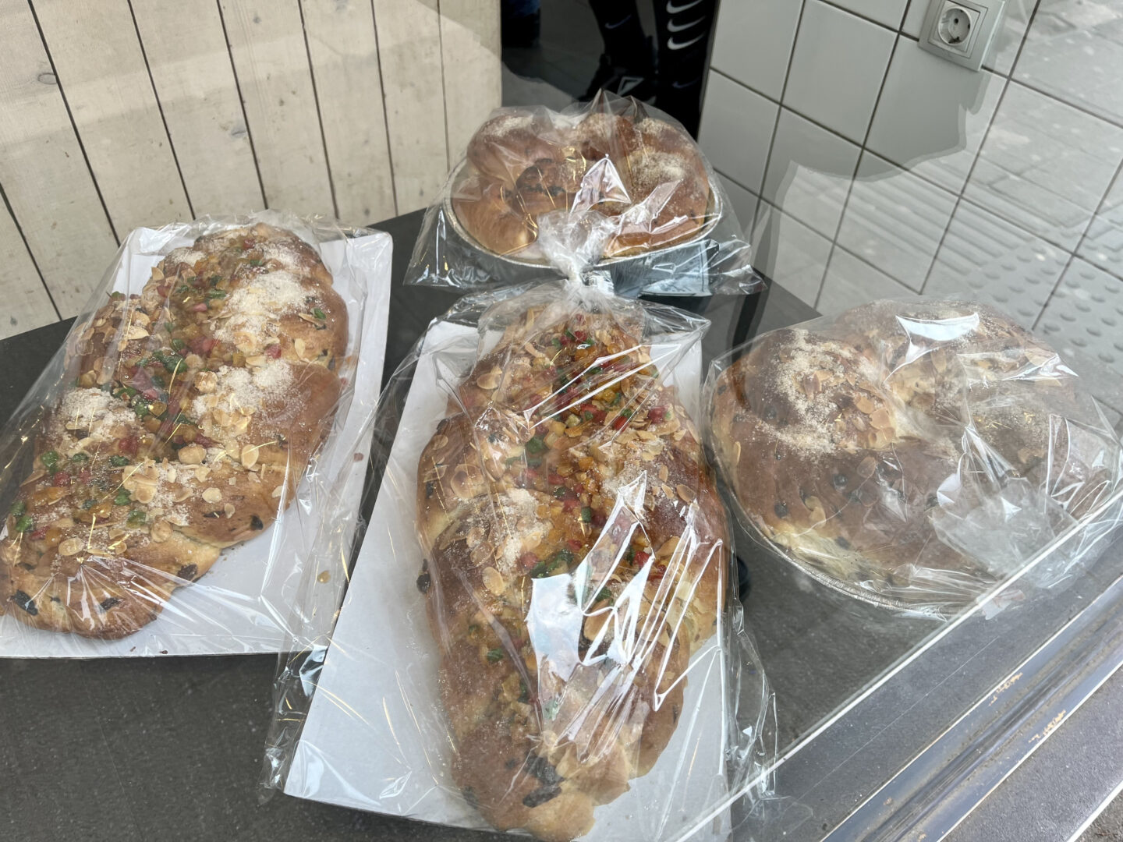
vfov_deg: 53.1
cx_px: 562
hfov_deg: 67.3
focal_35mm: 26
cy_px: 421
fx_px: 843
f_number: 1.6
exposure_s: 1/100
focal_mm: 5.1
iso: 40
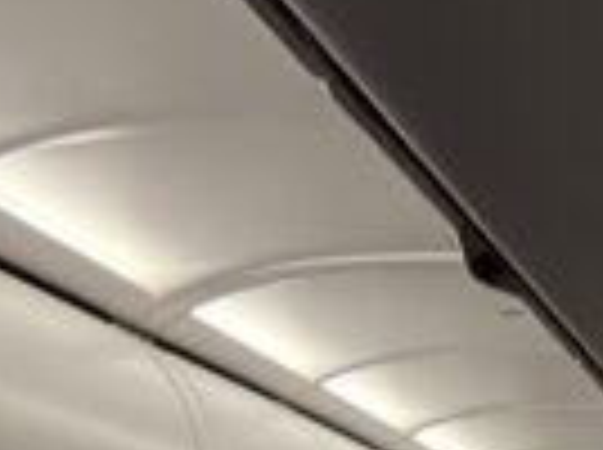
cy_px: 774
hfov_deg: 15.2
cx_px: 788
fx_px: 2156
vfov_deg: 11.2
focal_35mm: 124
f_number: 1.78
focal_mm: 6.76
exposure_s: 1/37
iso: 800
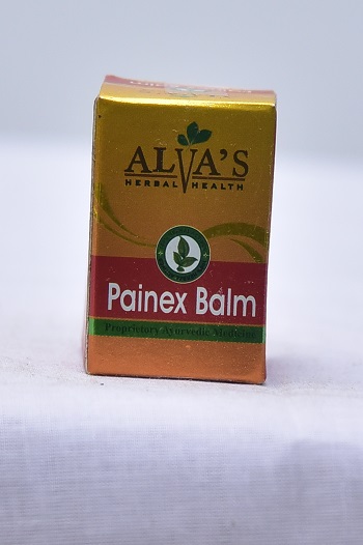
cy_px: 272
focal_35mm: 100
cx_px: 182
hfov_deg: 13.7
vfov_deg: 20.4
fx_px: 1514
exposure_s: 1/160
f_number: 4
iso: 1250
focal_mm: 100
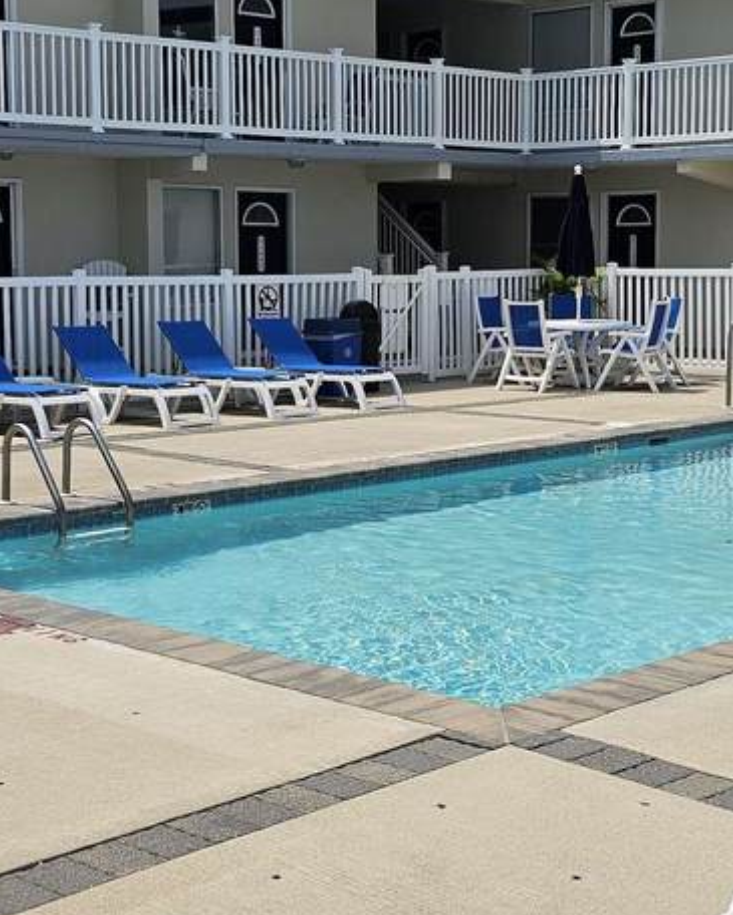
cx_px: 414
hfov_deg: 24.2
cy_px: 433
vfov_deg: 30.0
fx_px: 1708
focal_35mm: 63
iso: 10
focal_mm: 6.3
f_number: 1.7
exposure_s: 1/2128
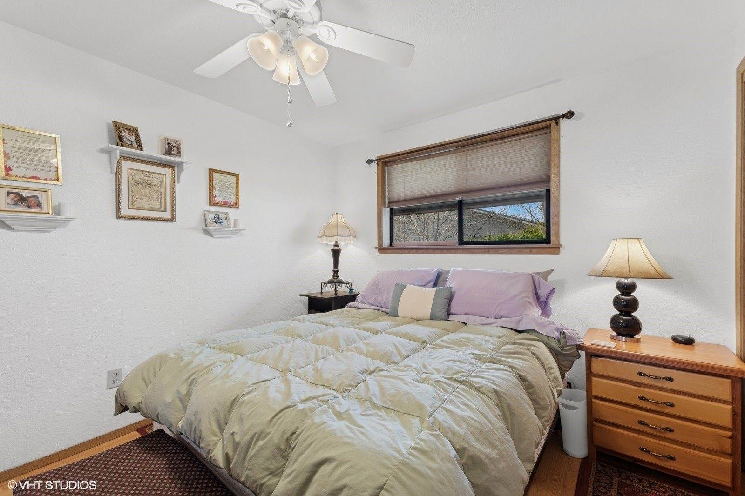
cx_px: 372
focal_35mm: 15
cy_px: 248
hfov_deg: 100.4
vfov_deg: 77.3
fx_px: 310
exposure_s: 1/13
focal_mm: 10
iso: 100
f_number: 6.3
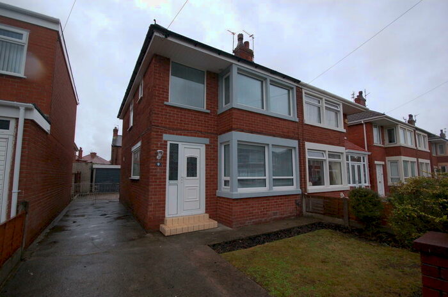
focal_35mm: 15
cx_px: 224
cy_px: 148
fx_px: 186
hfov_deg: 100.5
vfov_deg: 77.1
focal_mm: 10
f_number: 8
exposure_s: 1/250
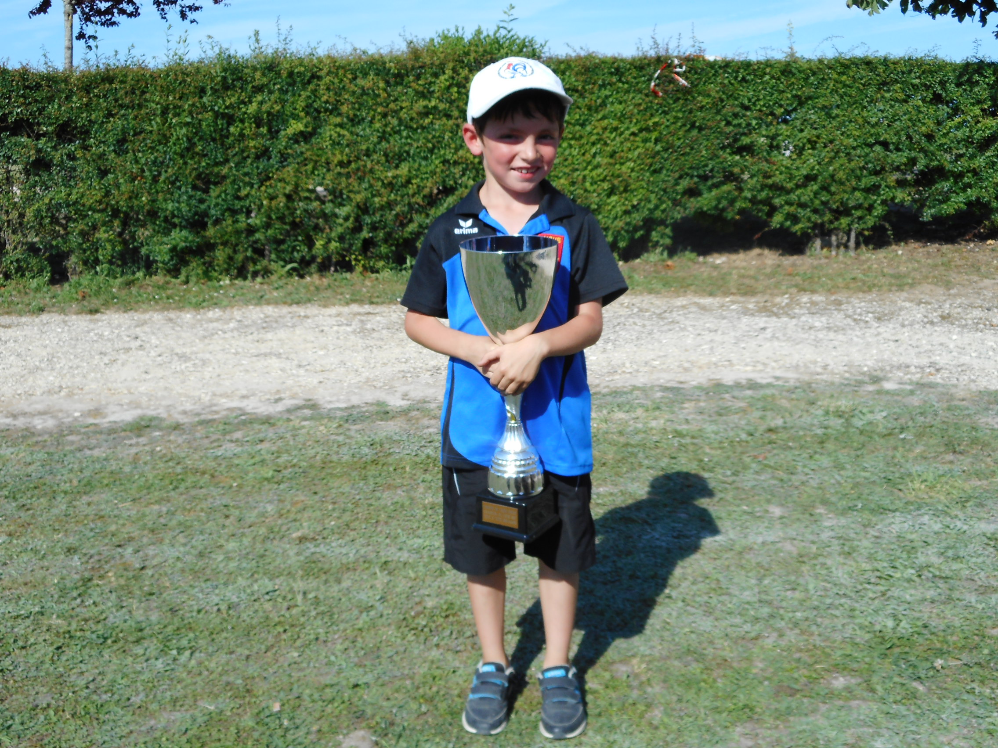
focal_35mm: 39
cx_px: 499
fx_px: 1124
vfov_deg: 36.8
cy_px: 374
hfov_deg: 47.9
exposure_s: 1/400
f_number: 4.5
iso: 80
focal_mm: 6.9
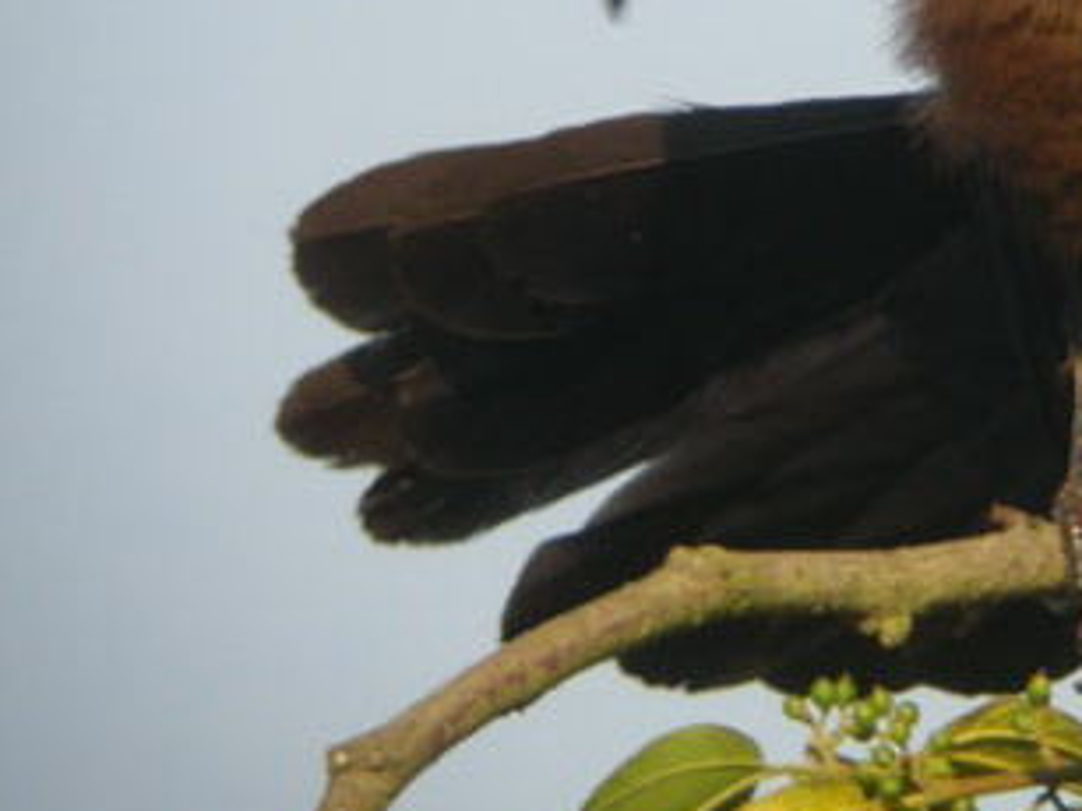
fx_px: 6905
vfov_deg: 6.7
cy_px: 74
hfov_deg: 8.9
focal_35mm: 221
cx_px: 1008
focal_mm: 22
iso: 100
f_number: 4.1
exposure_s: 1/130
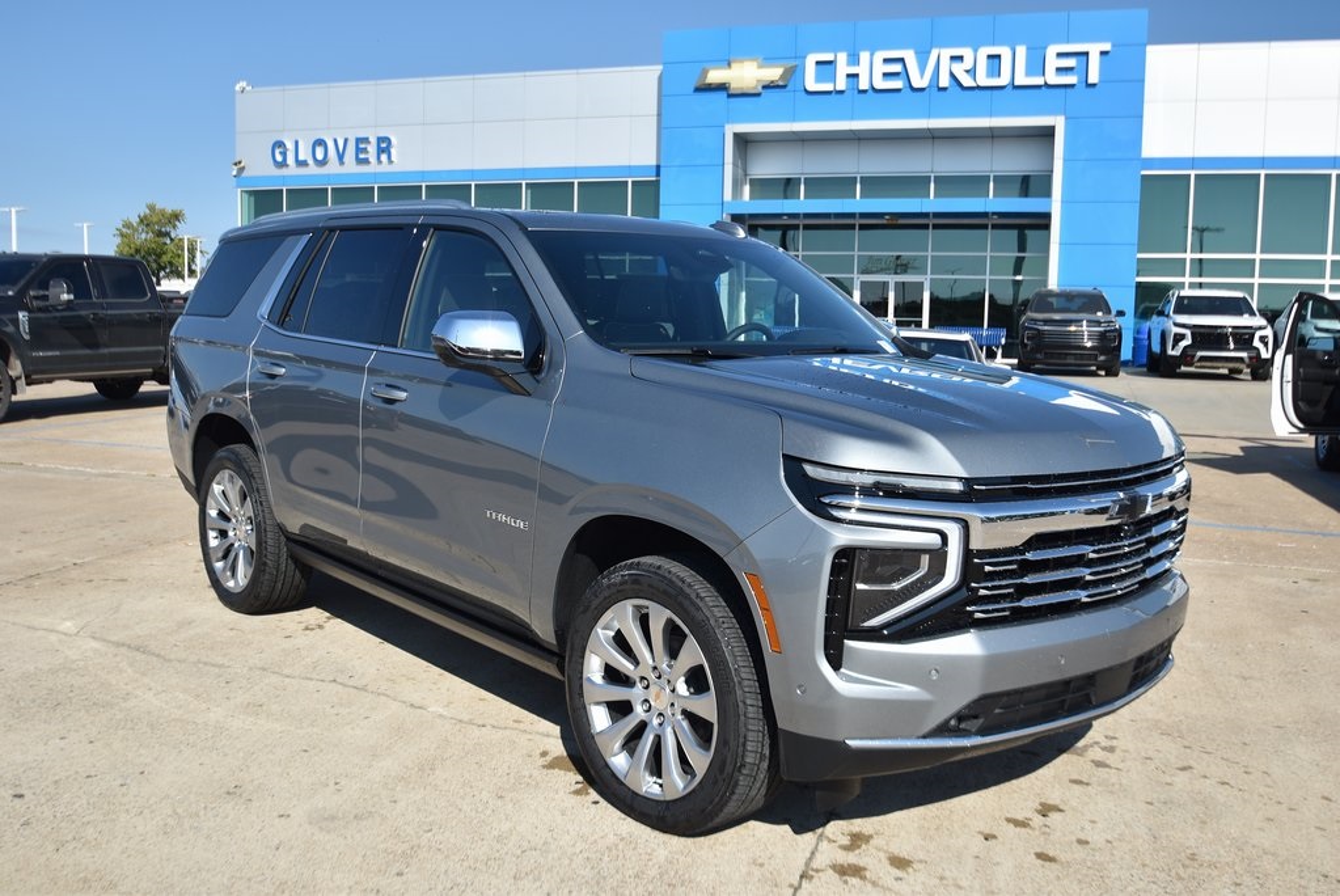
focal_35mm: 32
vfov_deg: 41.8
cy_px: 448
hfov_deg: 59.4
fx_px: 1173
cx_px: 670
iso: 100
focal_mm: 21
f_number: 5.6
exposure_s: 1/640
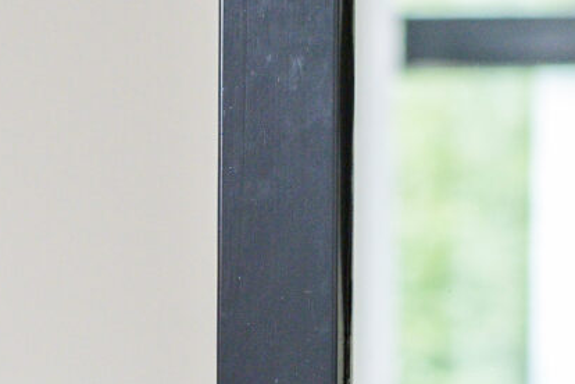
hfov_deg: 3.9
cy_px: 716
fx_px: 8385
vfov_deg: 2.6
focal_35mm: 525
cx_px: 168
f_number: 4
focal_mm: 85
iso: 400
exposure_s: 1/200
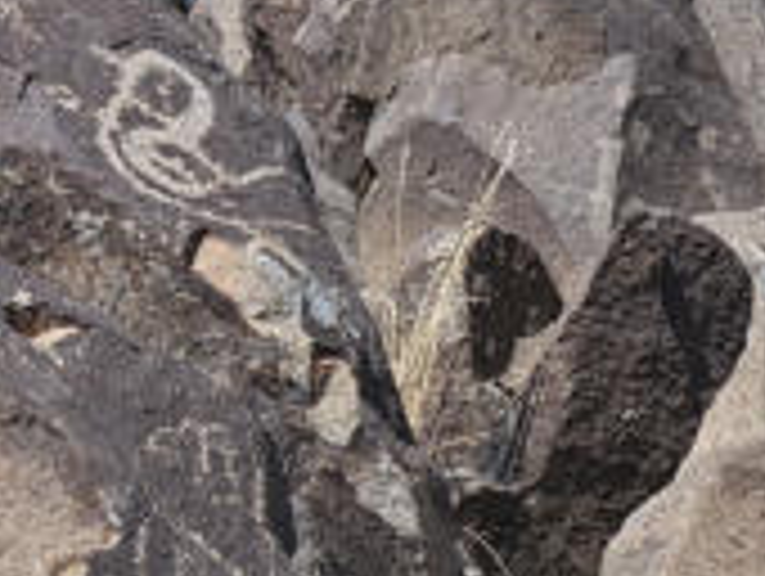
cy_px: 250
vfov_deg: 5.3
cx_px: 274
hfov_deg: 7.1
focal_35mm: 279
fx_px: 6175
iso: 200
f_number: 9
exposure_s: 1/500
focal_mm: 60
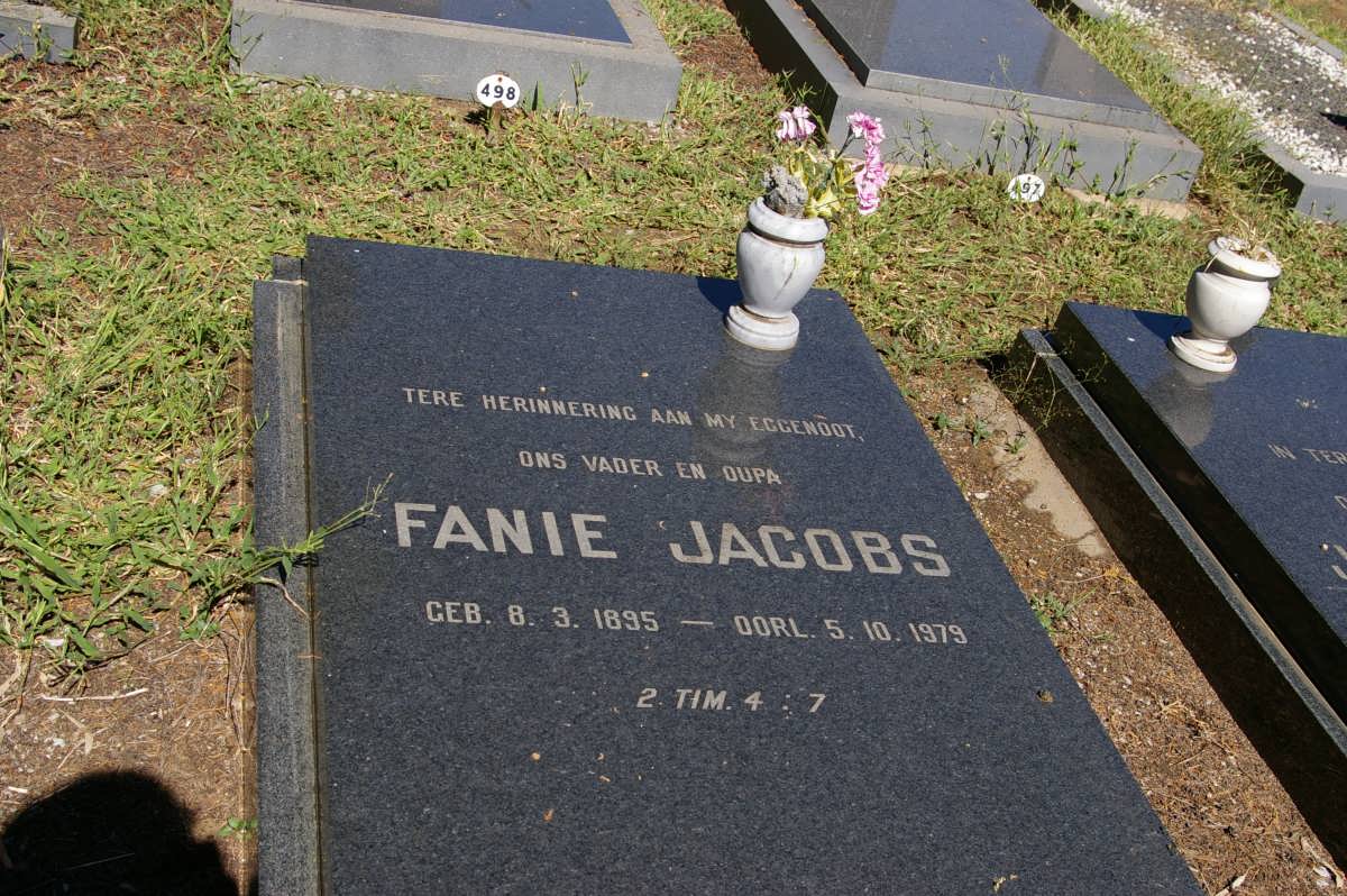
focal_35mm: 42
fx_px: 1570
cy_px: 448
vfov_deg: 31.8
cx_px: 674
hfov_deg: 46.4
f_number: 8
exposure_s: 1/350
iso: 200
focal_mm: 28
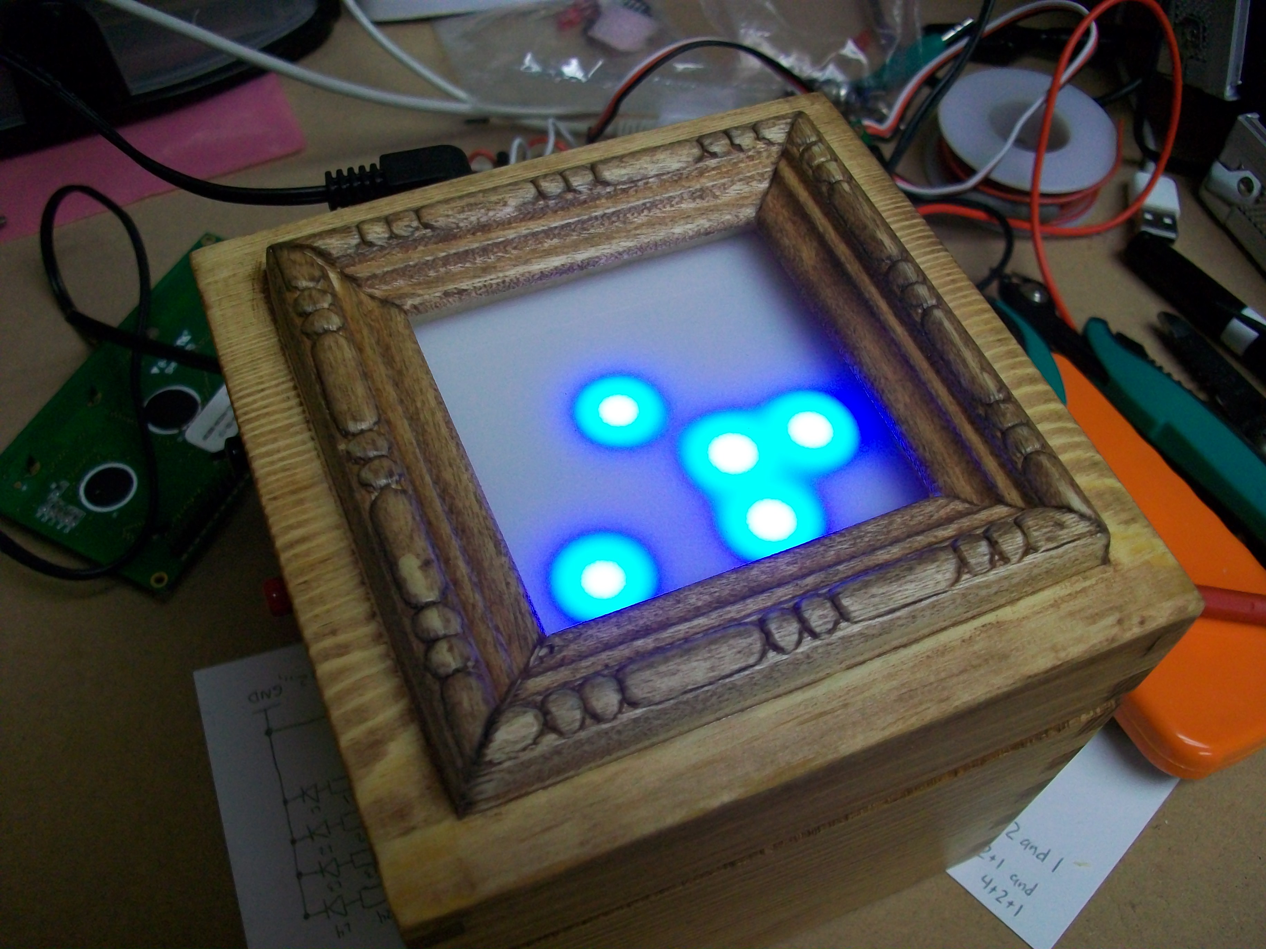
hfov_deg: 56.8
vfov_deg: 44.2
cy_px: 474
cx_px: 633
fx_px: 1170
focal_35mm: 32
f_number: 2.8
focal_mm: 5.7
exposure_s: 1/40
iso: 160
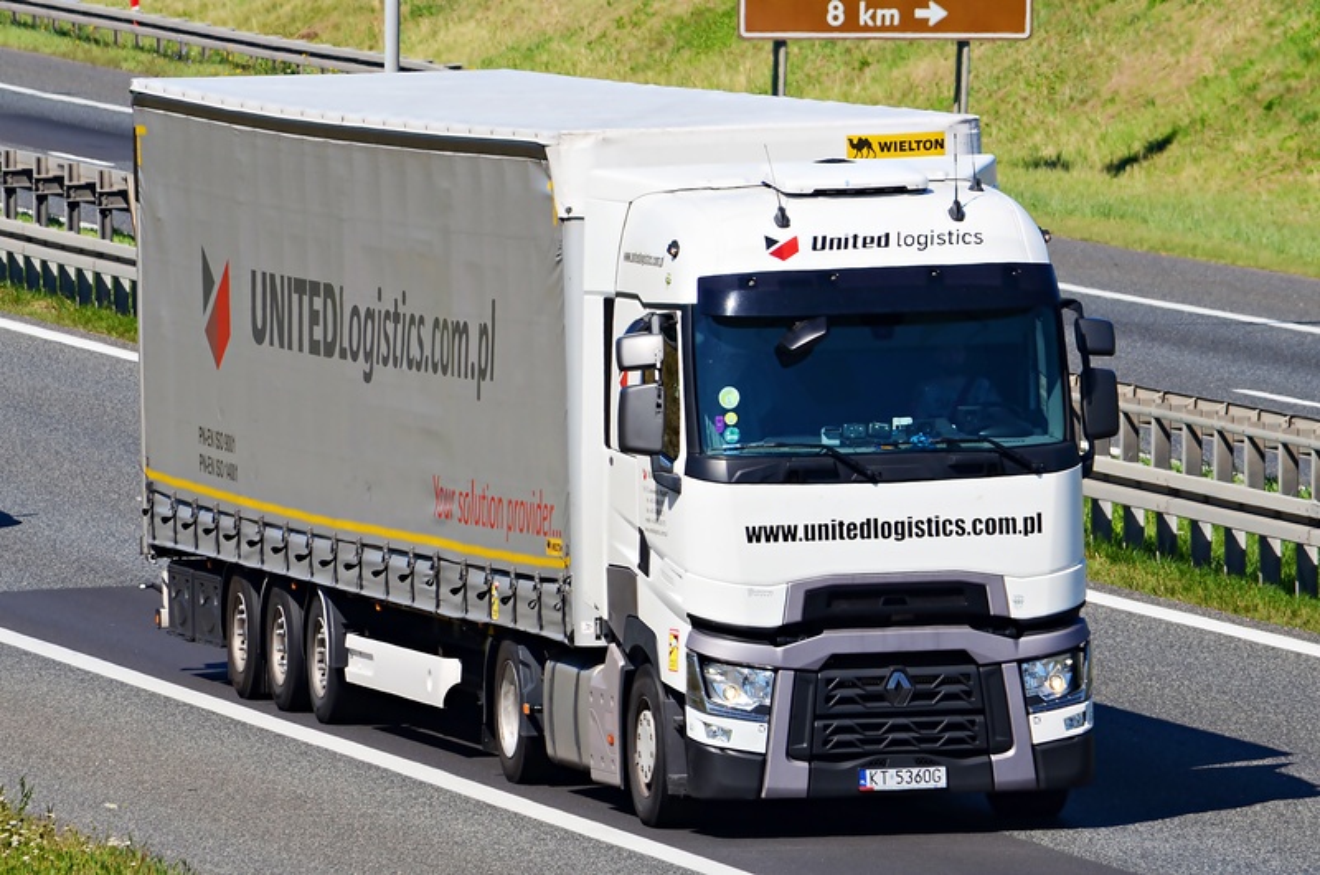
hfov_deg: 4.6
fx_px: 16467
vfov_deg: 3.0
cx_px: 660
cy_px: 438
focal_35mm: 450
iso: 200
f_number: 9
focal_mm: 300
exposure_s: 1/800
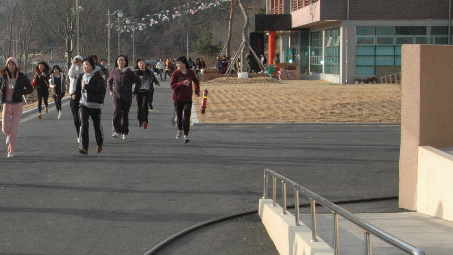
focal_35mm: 79
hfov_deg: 26.0
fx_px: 949
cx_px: 45
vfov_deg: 15.3
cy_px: 140
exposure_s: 1/500
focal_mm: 24
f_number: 13
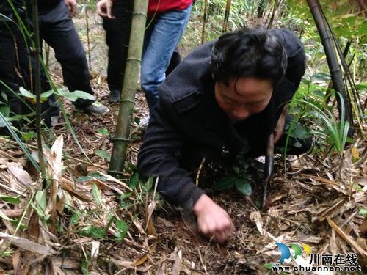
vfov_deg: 42.9
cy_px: 138
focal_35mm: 33
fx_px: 350
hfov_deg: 55.4
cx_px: 184
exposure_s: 1/15
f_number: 2.4
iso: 800
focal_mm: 4.13
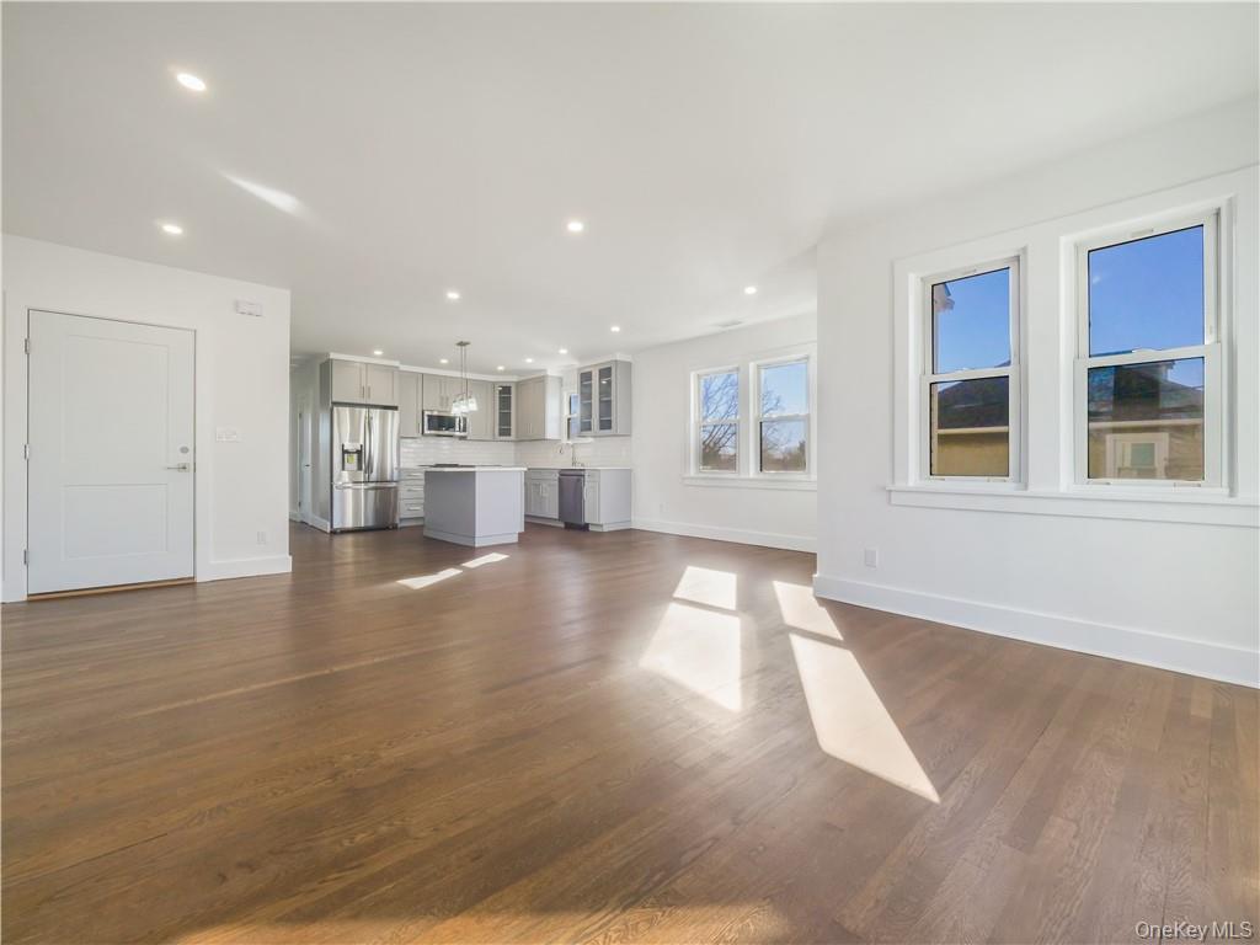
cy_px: 472
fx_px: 510
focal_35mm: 14
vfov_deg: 85.7
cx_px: 630
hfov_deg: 102.1
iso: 800
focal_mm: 7
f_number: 8
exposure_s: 1/80
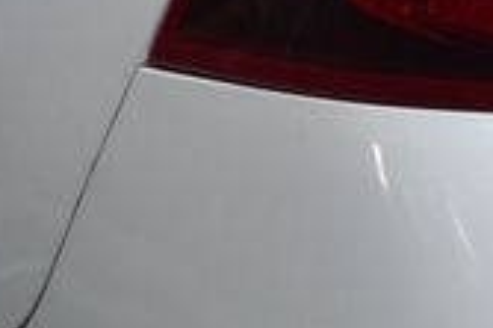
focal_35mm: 668
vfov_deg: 2.0
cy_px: -263
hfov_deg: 3.1
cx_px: 900
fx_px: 9139
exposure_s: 1/250
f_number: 5.6
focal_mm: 116
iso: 320
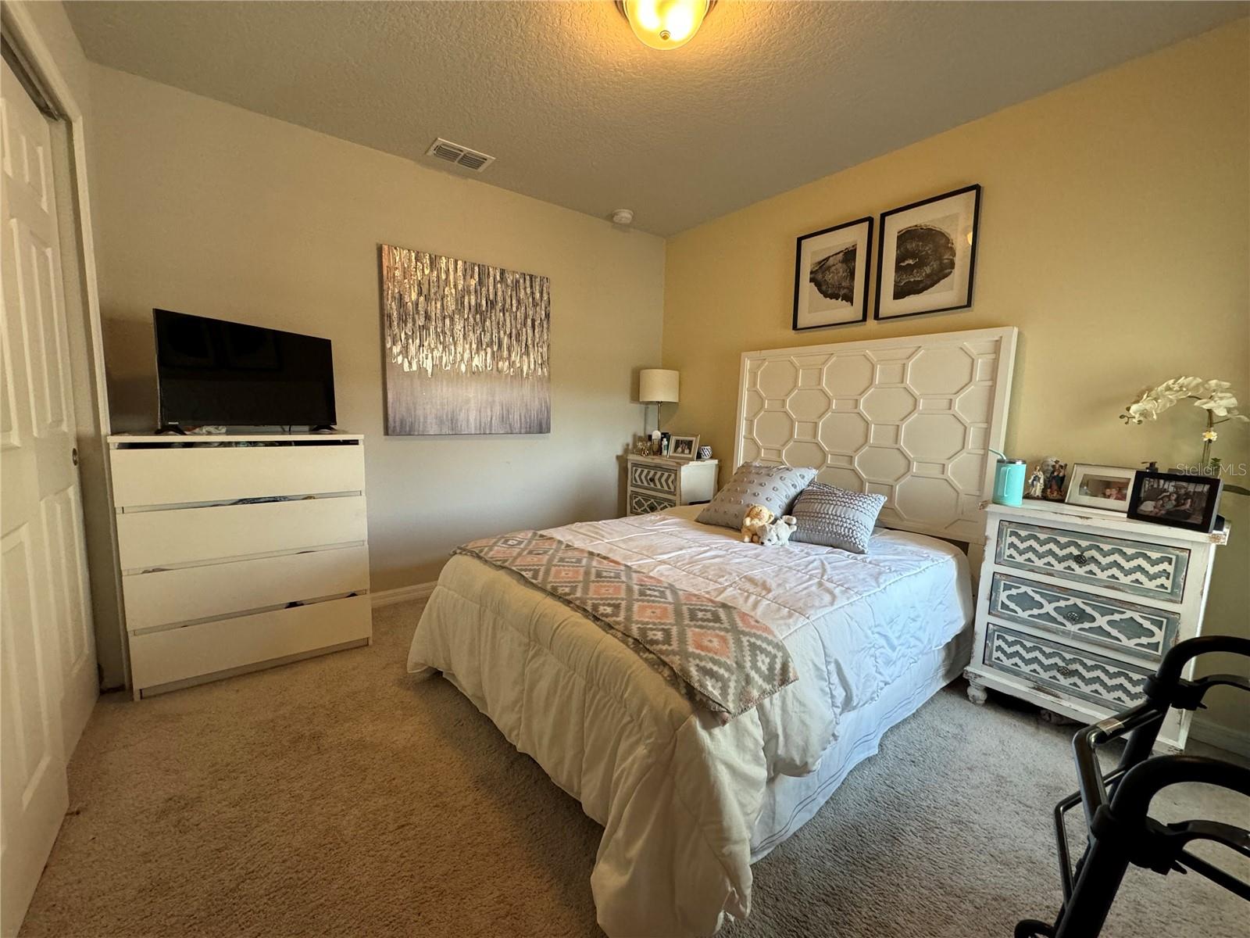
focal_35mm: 14
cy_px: 469
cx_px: 625
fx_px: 506
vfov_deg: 85.7
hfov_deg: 102.1
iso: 320
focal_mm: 2.22
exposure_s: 1/120
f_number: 2.2
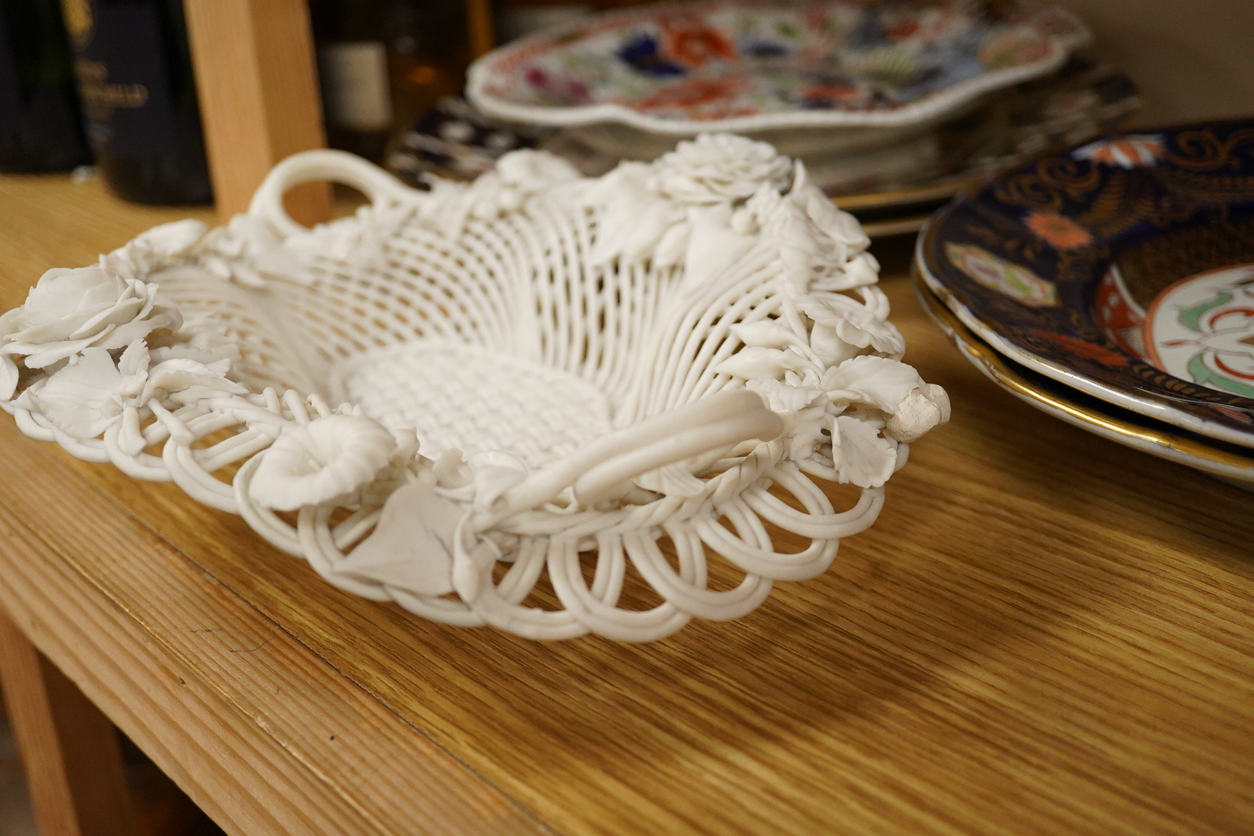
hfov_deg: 43.6
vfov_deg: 29.9
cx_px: 627
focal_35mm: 45
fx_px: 1567
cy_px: 418
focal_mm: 30
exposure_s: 1/500
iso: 2500
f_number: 3.5
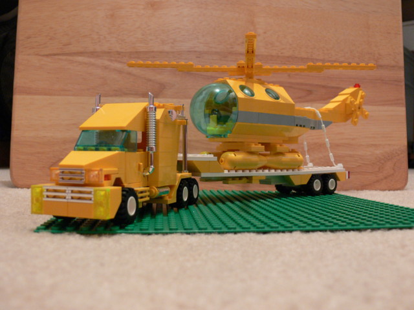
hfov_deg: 47.9
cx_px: 207
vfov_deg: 36.8
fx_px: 466
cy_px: 155
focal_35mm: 39
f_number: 2.8
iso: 200
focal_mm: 8.2
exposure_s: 1/8
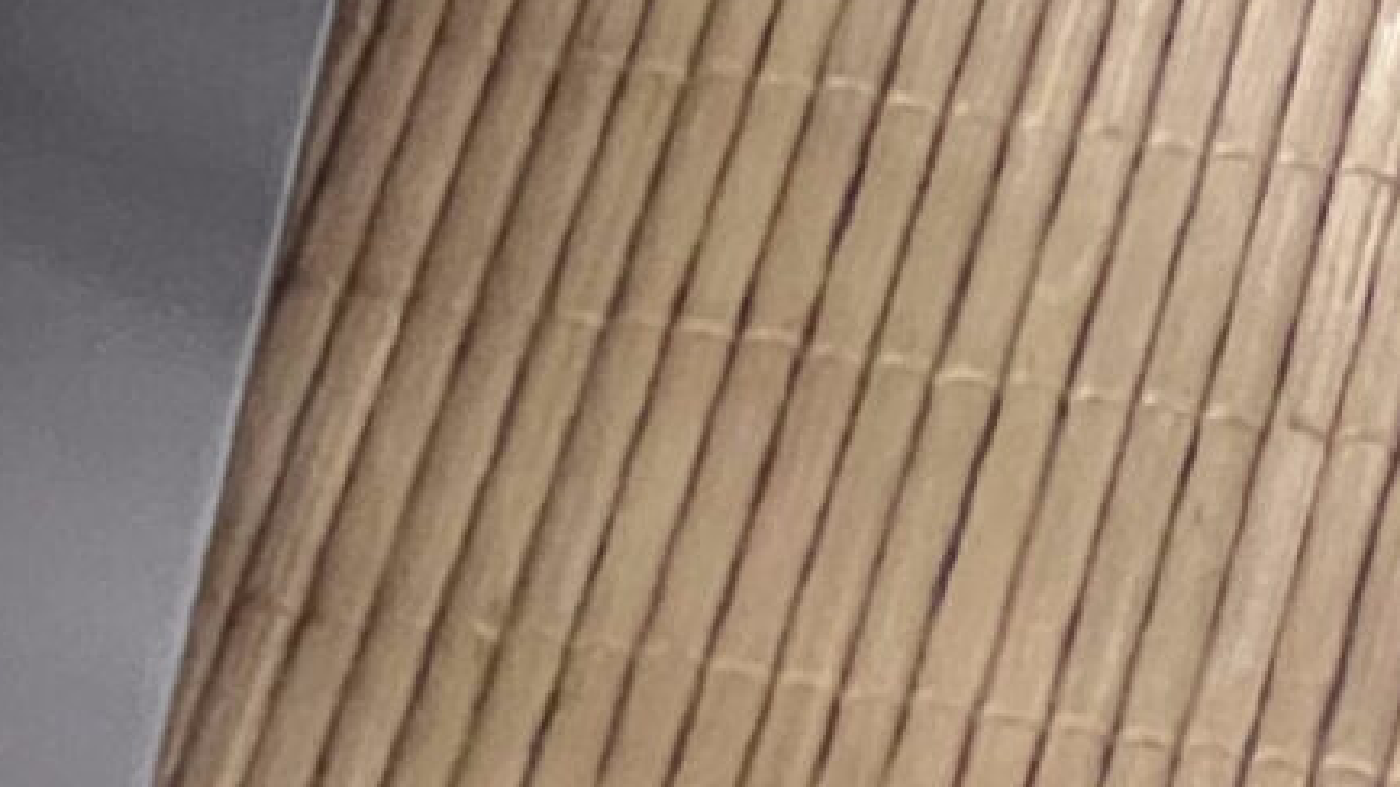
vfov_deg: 2.4
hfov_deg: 4.3
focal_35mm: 495
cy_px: -1922
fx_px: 18373
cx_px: -2268
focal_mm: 9
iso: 640
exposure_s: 1/60
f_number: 2.8
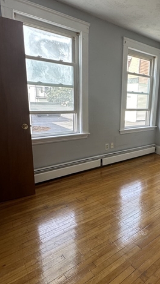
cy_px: 141
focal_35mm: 25
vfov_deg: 74.0
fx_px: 188
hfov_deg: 42.9
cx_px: 138
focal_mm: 2.22
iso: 64
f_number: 2.2
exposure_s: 1/120
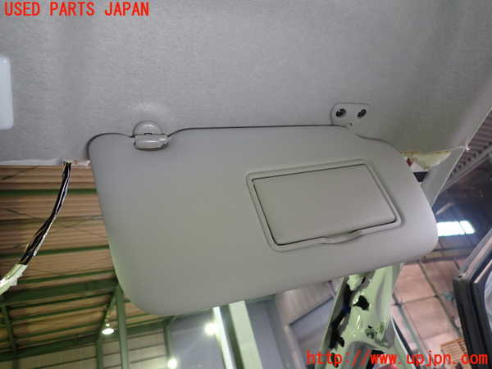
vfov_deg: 54.9
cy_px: 184
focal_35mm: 25
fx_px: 355
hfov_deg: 69.4
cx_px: 246
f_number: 2
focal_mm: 4.5
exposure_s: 1/30
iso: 250
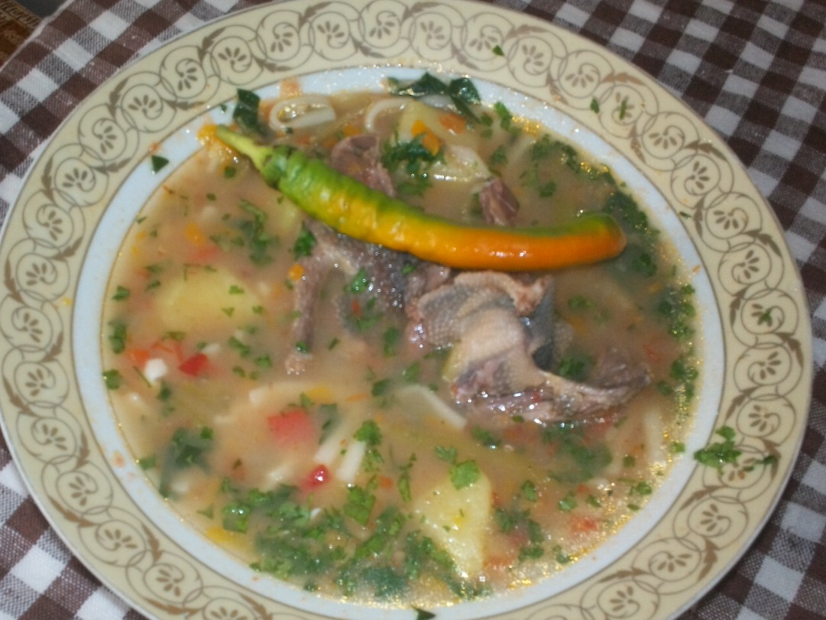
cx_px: 367
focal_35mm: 45
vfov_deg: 32.1
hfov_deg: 42.0
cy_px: 362
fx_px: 1074
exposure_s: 1/30
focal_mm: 6.3
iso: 80
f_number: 4.5
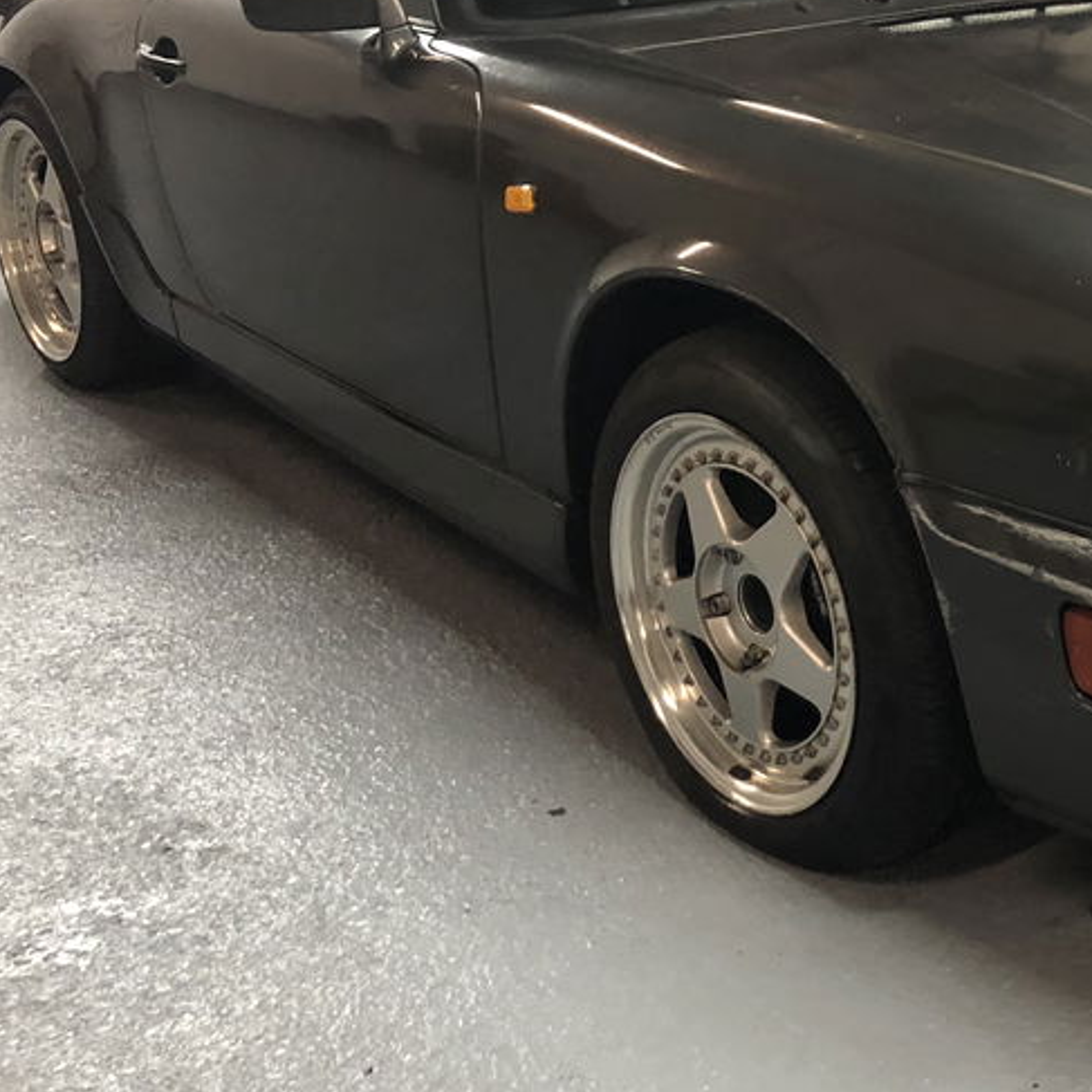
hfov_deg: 31.2
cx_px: 1000
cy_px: 397
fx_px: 1856
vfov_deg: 32.6
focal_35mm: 52
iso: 100
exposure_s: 1/14
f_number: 1.8
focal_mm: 3.99
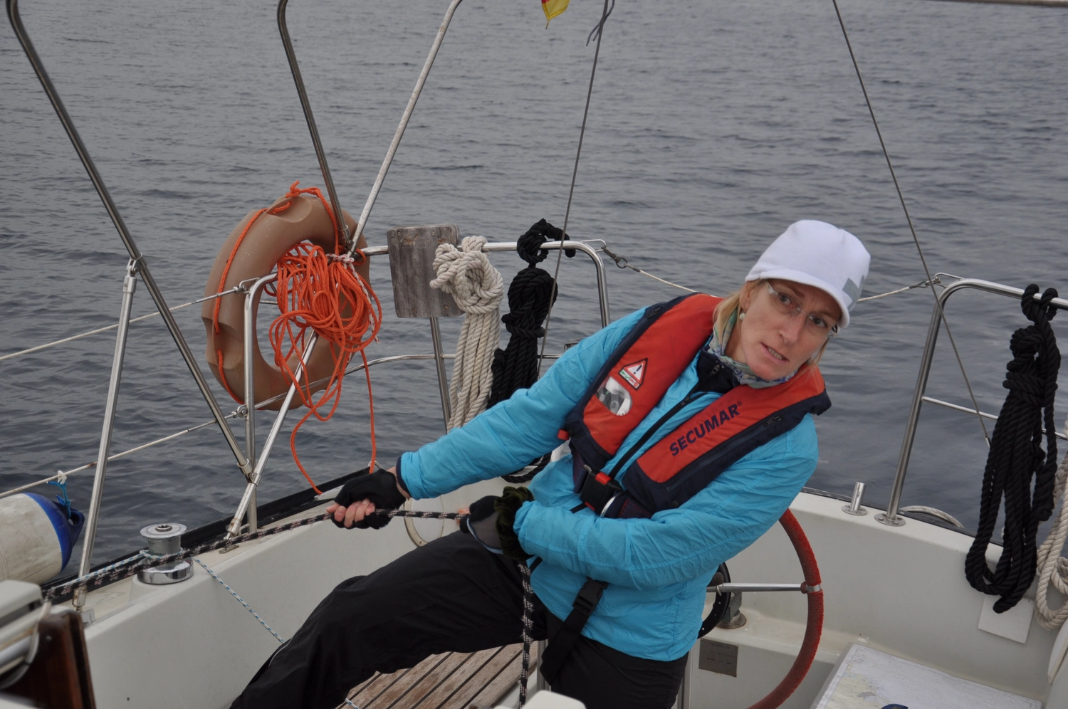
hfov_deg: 37.9
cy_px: 354
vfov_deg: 25.7
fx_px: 1555
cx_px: 534
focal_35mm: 52
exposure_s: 1/320
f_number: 4.5
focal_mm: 35
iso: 200
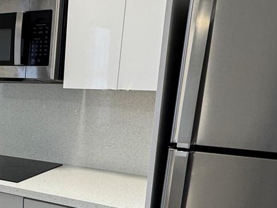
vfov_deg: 27.9
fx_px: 400
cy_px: 192
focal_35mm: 50
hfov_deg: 34.0
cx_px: -15
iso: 200
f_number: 2.2
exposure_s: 1/120
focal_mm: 2.22
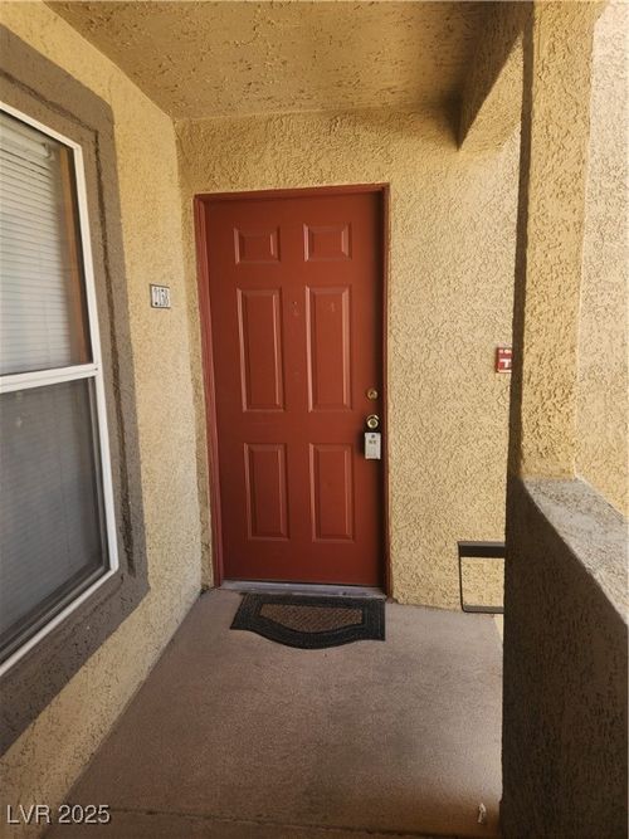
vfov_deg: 73.9
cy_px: 420
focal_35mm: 23
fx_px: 557
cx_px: 314
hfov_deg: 58.9
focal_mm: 5.4
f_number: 1.8
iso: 20
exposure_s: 1/206
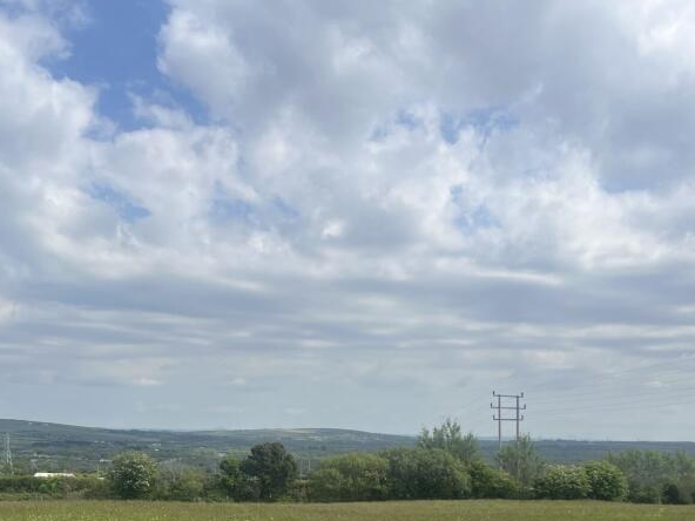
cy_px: 422
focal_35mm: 45
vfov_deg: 31.3
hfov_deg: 41.9
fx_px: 903
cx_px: 283
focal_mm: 5.1
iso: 50
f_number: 1.6
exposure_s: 1/5556
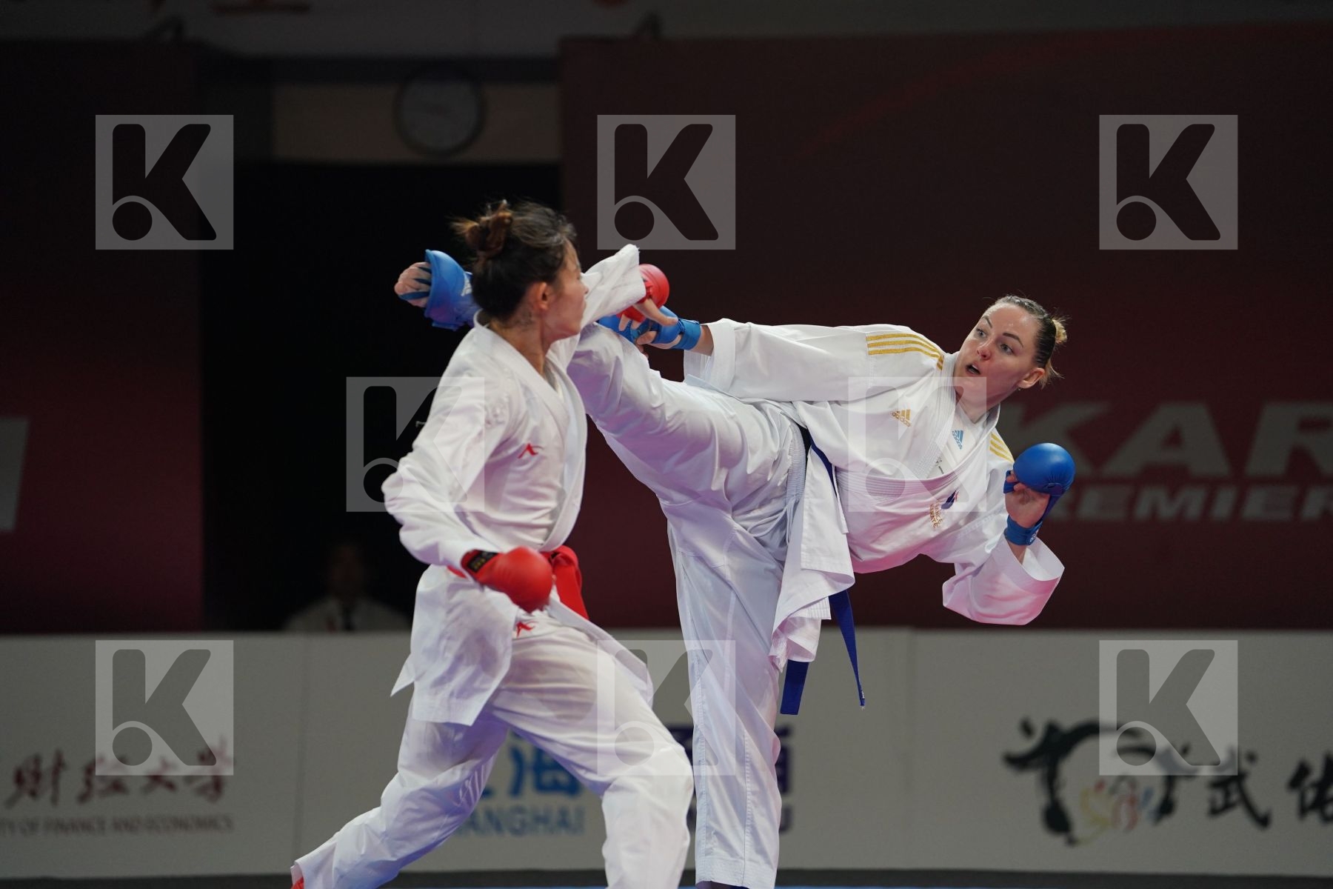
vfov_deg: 6.9
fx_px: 7405
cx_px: 666
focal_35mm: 200
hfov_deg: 10.3
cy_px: 444
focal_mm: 200
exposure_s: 1/1000
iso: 1600
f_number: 2.8
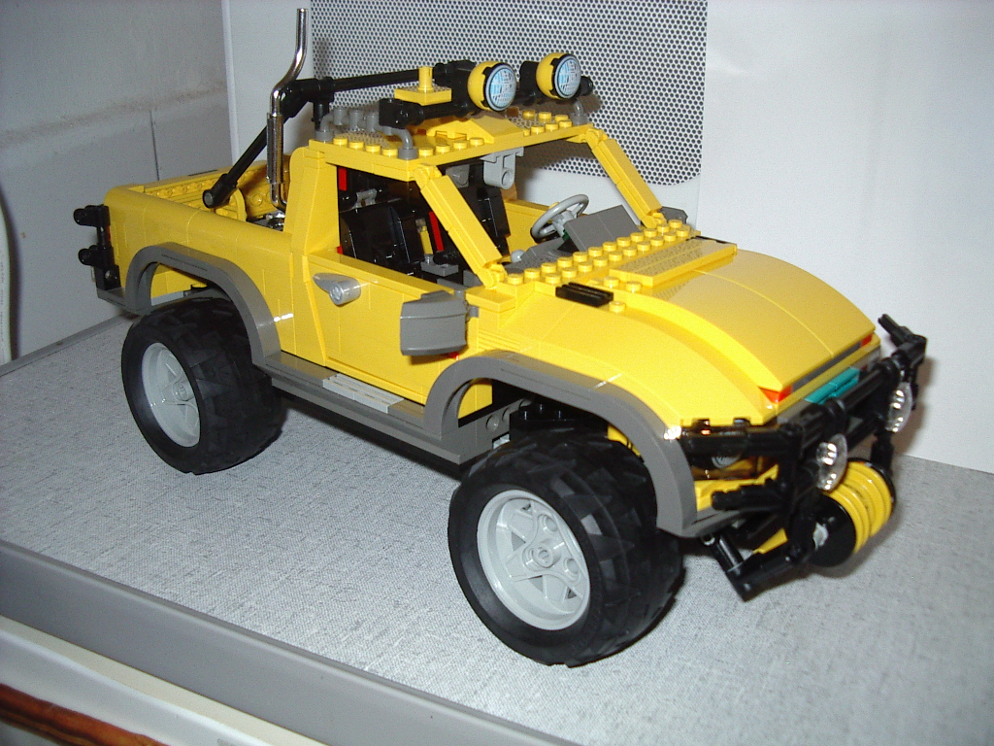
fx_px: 1091
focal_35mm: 38
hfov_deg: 49.0
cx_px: 497
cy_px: 373
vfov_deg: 37.7
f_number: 2.6
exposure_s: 1/60
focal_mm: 5.8
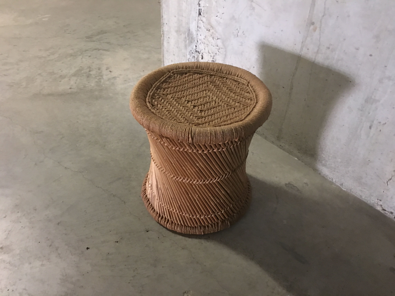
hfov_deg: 61.7
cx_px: 198
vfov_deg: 48.2
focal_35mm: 29
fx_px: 331
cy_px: 148
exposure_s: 1/4
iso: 125
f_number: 2.2
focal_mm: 4.15
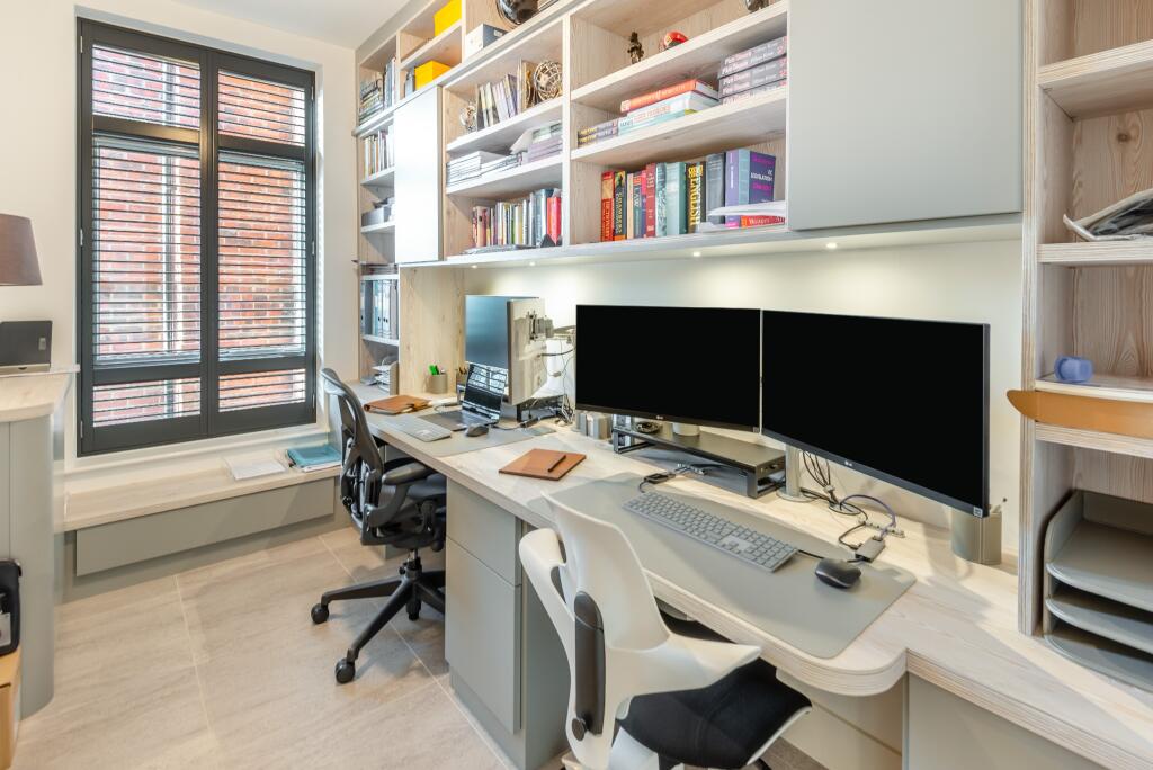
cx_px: 576
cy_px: 385
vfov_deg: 73.8
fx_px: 513
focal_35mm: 16
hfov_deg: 96.7
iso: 100
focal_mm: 16
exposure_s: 1/1.67
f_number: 8
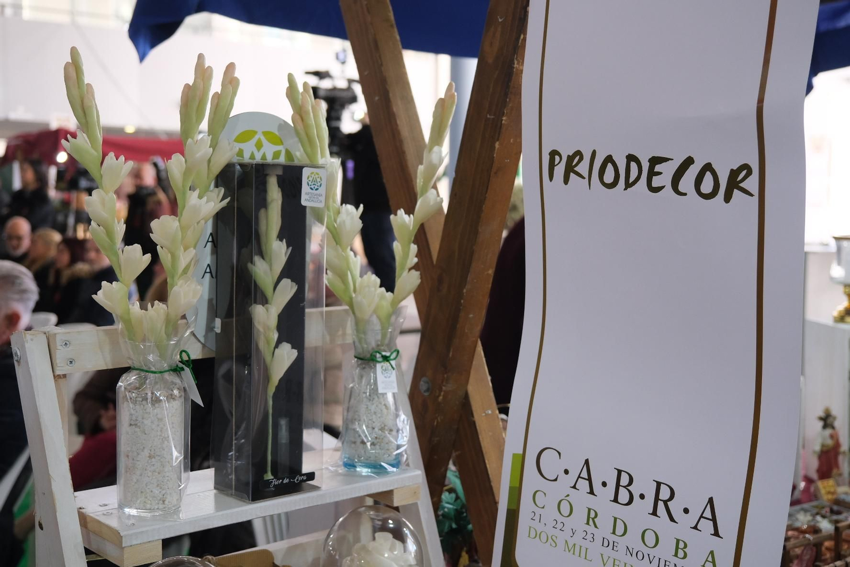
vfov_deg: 32.6
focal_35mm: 41
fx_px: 968
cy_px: 284
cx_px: 425
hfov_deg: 47.4
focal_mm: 27.5
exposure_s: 1/180
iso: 1250
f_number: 4
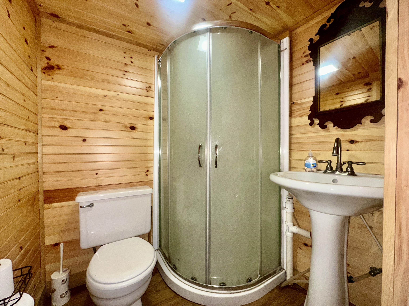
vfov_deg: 85.7
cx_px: 204
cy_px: 153
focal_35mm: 14
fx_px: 165
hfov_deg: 102.1
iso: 125
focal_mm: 2.22
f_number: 2.2
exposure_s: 1/60
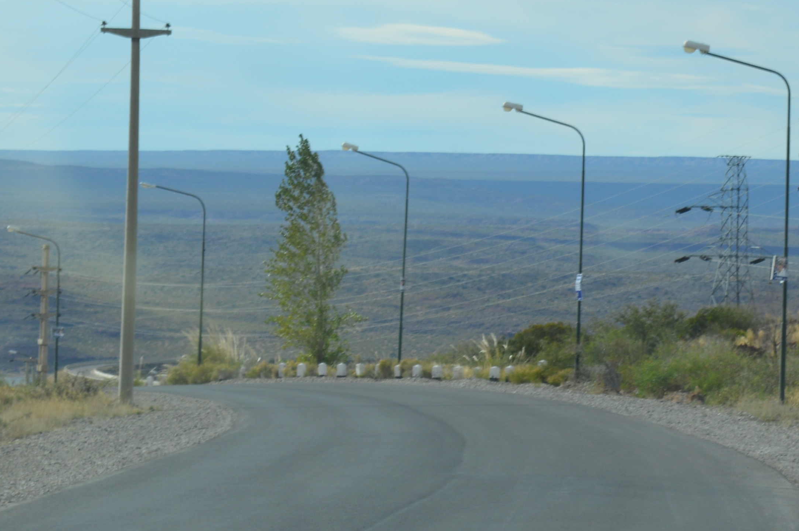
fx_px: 4812
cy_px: 102
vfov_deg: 6.3
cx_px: 588
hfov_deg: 9.5
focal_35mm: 217
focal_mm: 52
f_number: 8
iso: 100
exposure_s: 1/250
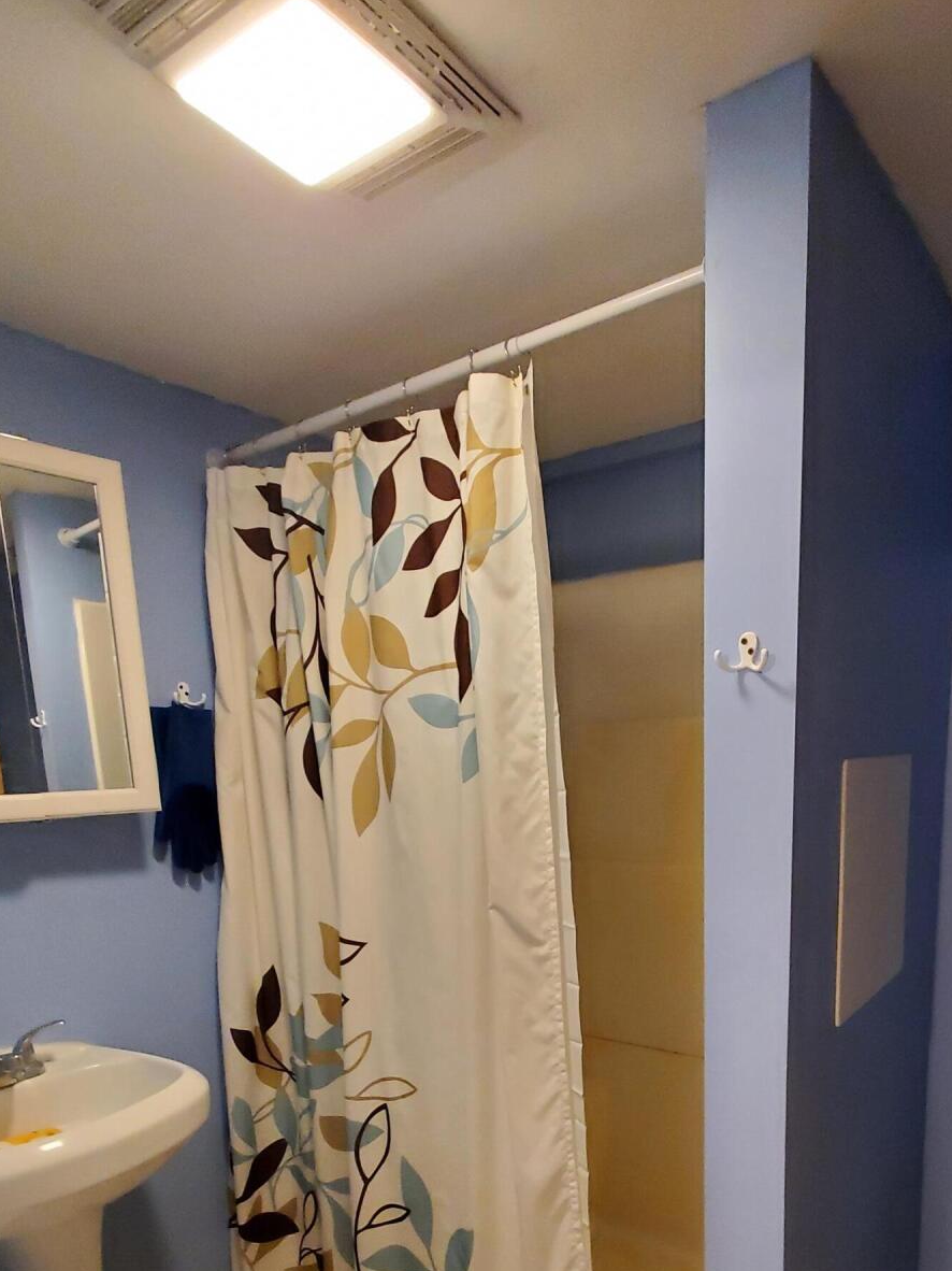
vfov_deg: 71.9
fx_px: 807
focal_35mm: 22
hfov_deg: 60.3
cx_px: 593
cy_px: 931
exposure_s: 1/30
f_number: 2.2
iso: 640
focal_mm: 1.8
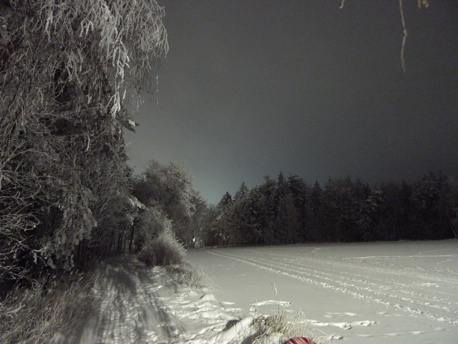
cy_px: 172
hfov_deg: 71.6
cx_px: 229
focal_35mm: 24
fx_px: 318
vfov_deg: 56.8
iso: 800
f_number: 2
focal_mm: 5.1
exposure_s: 1/10
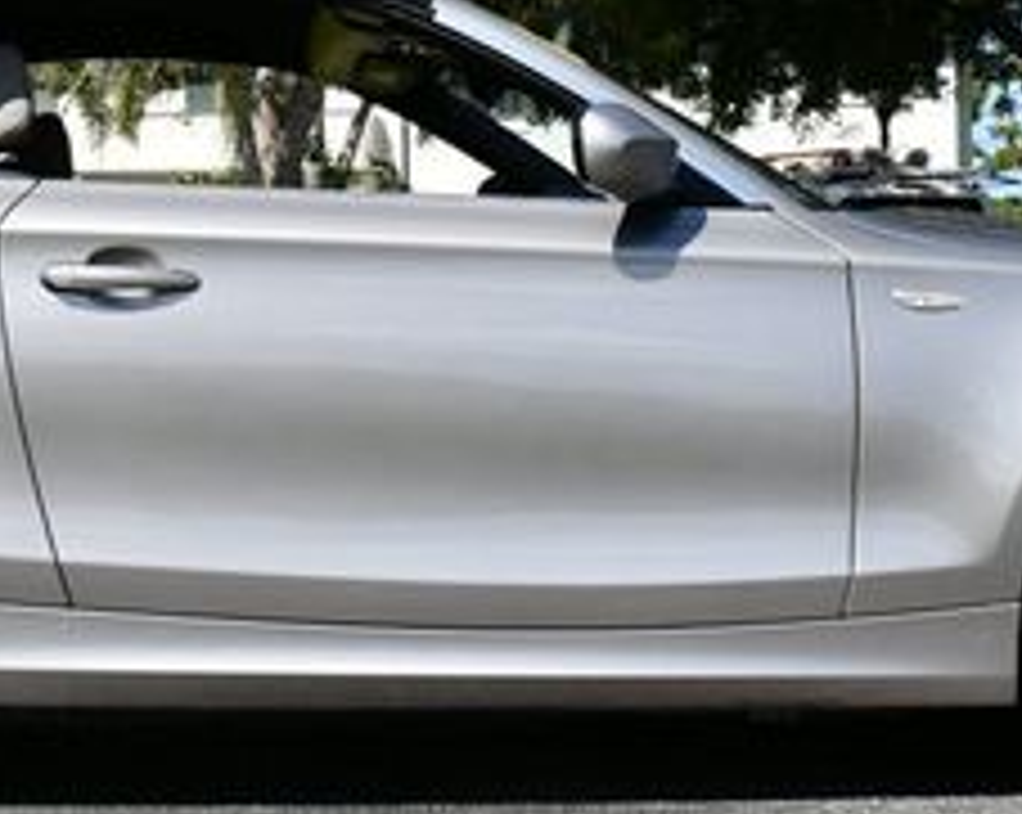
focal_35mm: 106
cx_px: 275
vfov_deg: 14.4
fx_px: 3202
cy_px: 90
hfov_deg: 18.0
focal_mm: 20
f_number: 9
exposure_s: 1/320
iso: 100
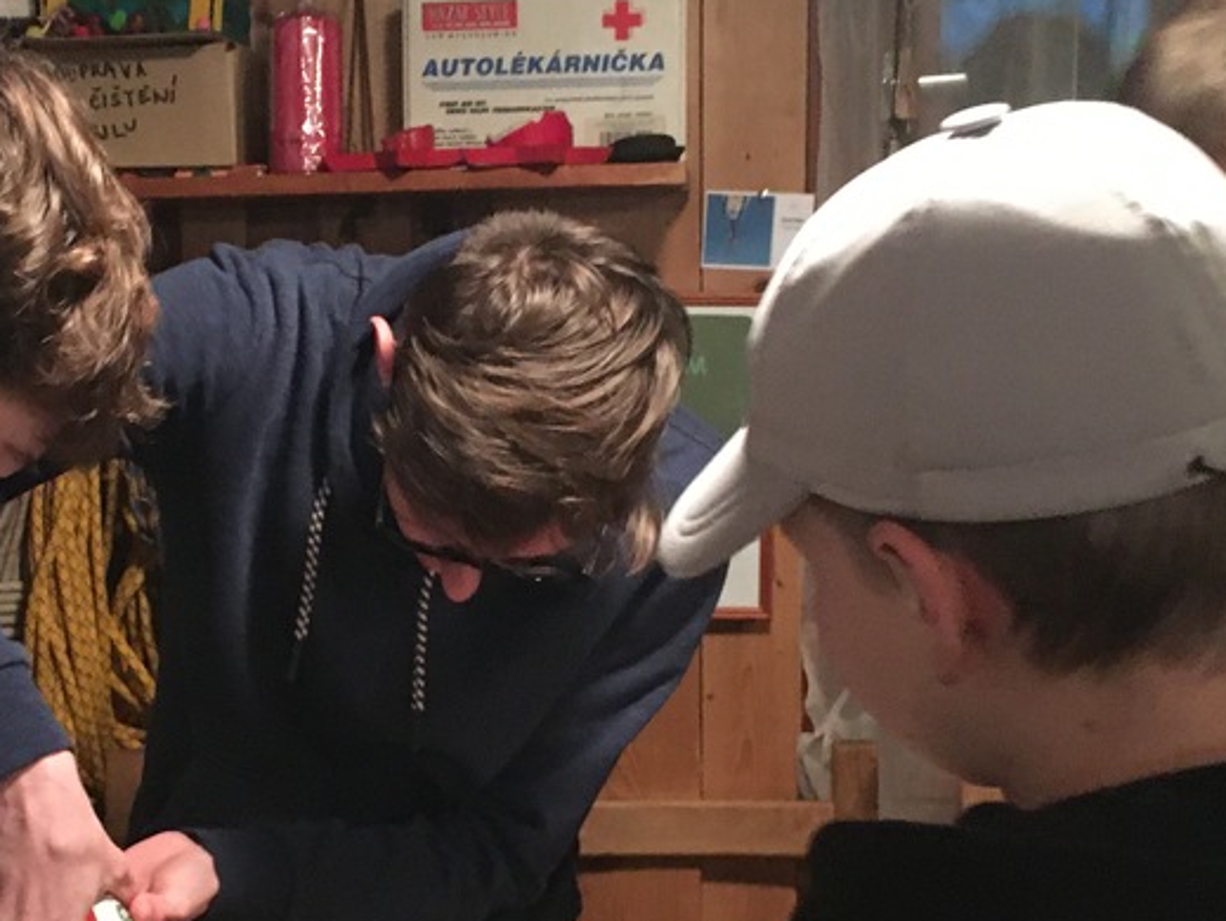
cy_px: 621
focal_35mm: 67
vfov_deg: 21.9
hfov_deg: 28.6
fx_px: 2375
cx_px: 354
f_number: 2.2
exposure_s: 1/17
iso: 250
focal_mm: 4.15
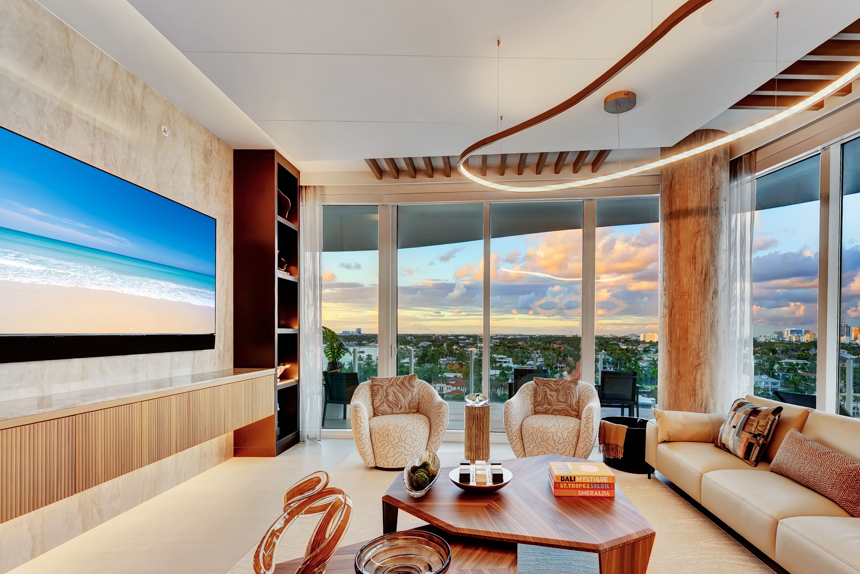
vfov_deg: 70.0
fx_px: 406
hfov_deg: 92.8
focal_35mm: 17
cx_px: 480
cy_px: 336
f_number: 9
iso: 320
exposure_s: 1/25
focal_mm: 14
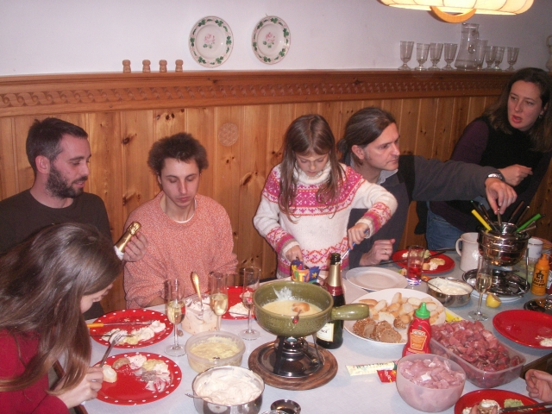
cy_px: 207
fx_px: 590
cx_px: 276
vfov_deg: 38.7
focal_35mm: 37
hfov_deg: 50.1
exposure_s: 1/40
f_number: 3.5
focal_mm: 7.7
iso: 160
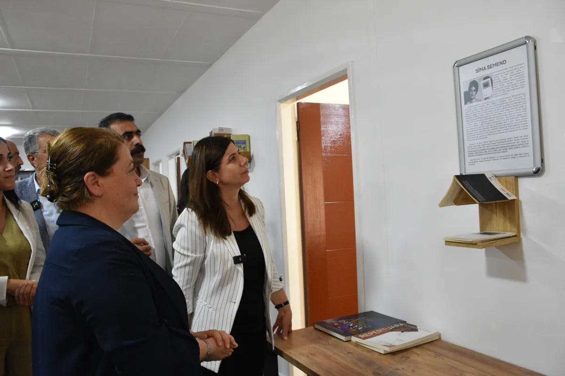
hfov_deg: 67.4
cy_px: 188
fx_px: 424
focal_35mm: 27
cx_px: 282
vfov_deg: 47.9
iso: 3200
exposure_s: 1/125
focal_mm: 18
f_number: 6.3
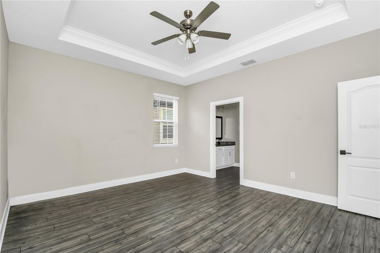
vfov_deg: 77.3
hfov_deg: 100.4
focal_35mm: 15
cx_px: 190
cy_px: 126
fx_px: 158
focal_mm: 10
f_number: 7.1
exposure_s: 1/100
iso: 100
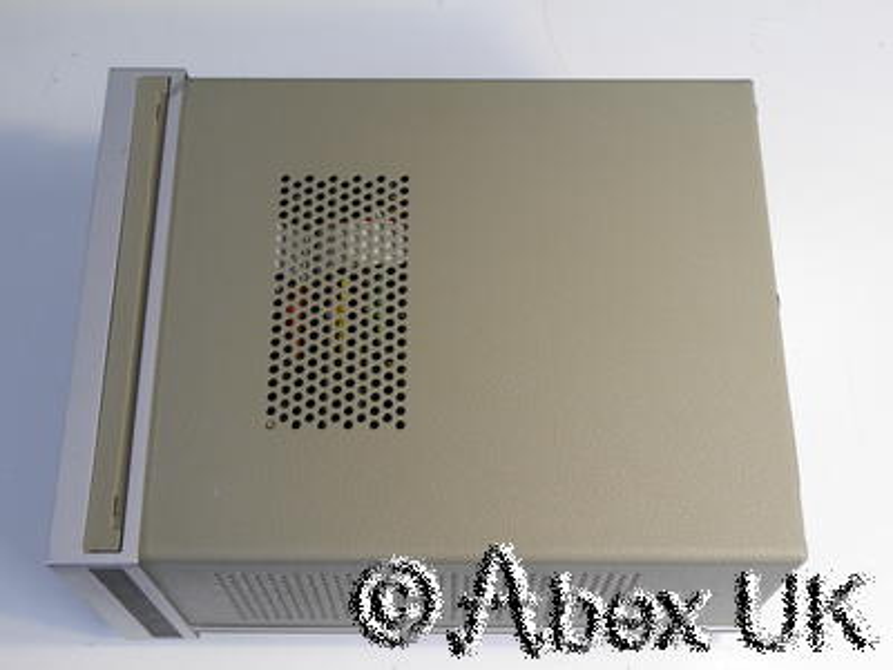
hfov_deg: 36.8
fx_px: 1341
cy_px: 335
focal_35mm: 52
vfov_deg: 28.0
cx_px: 446
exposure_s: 1/2
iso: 400
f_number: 14
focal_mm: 26
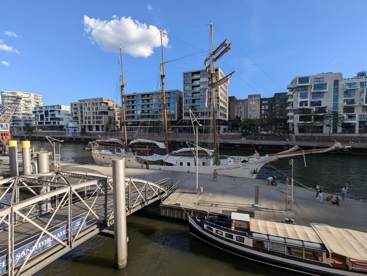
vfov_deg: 78.2
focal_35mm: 16
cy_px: 138
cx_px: 184
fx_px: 170
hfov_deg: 94.4
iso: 46
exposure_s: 1/1208
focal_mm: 2.35
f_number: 2.2
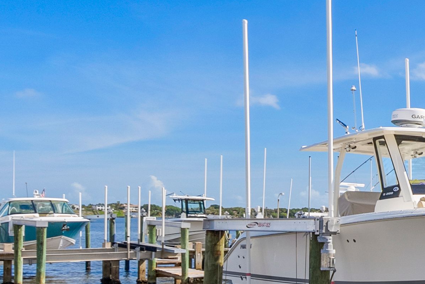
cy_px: 219
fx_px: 673
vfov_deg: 23.5
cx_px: 630
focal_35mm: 57
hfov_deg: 26.2
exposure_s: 1/250
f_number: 8
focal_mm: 16
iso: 640
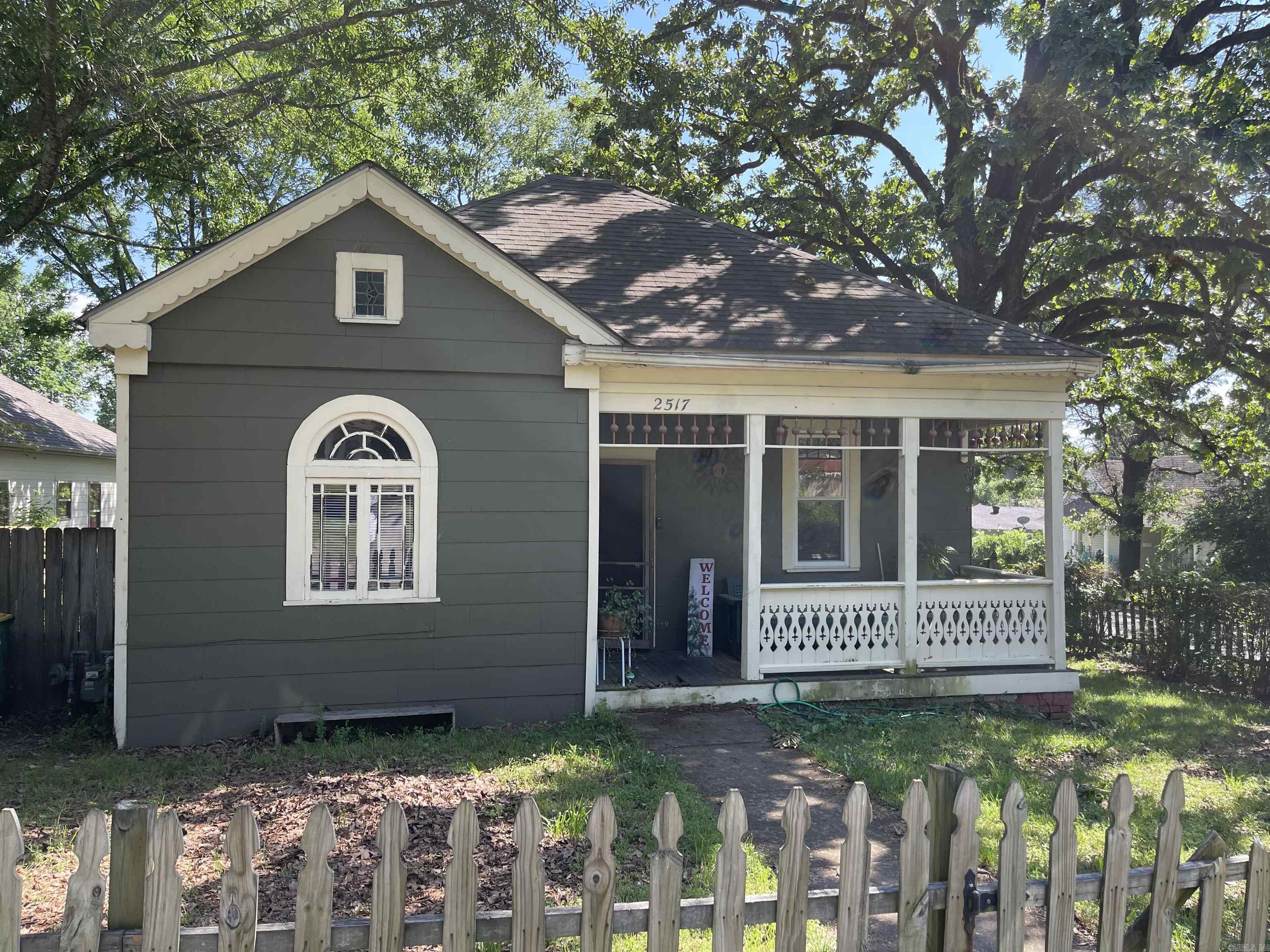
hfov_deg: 69.4
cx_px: 635
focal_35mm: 25
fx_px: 917
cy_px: 476
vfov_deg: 54.9
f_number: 1.6
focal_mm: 5.1
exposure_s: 1/461
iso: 32
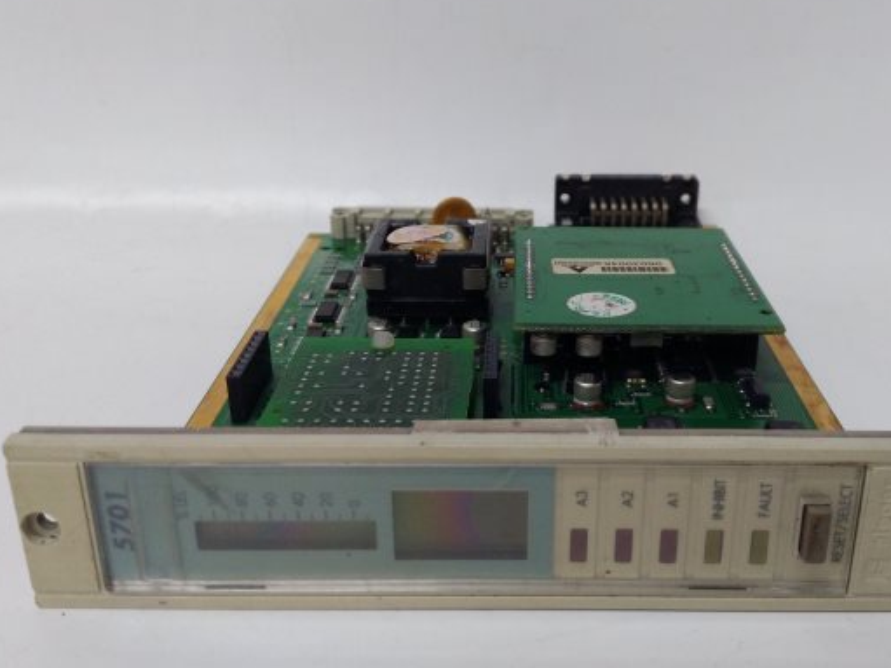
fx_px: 952
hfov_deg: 49.9
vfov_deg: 38.6
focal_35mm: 37
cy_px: 348
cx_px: 532
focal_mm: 3.79
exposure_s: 1/33
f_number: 2
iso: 177
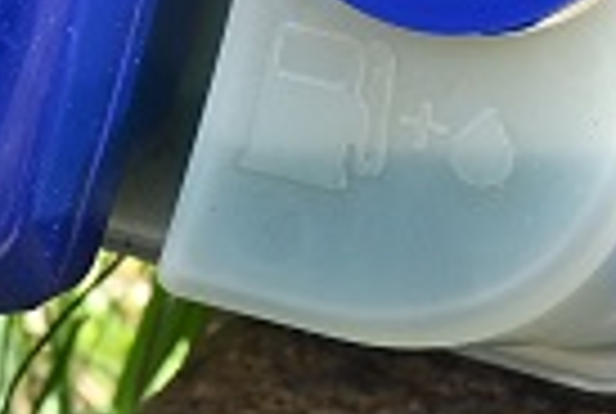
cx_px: -279
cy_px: -727
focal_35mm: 224
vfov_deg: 5.8
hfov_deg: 9.0
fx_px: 3834
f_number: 5.6
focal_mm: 24.5
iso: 140
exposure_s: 1/250
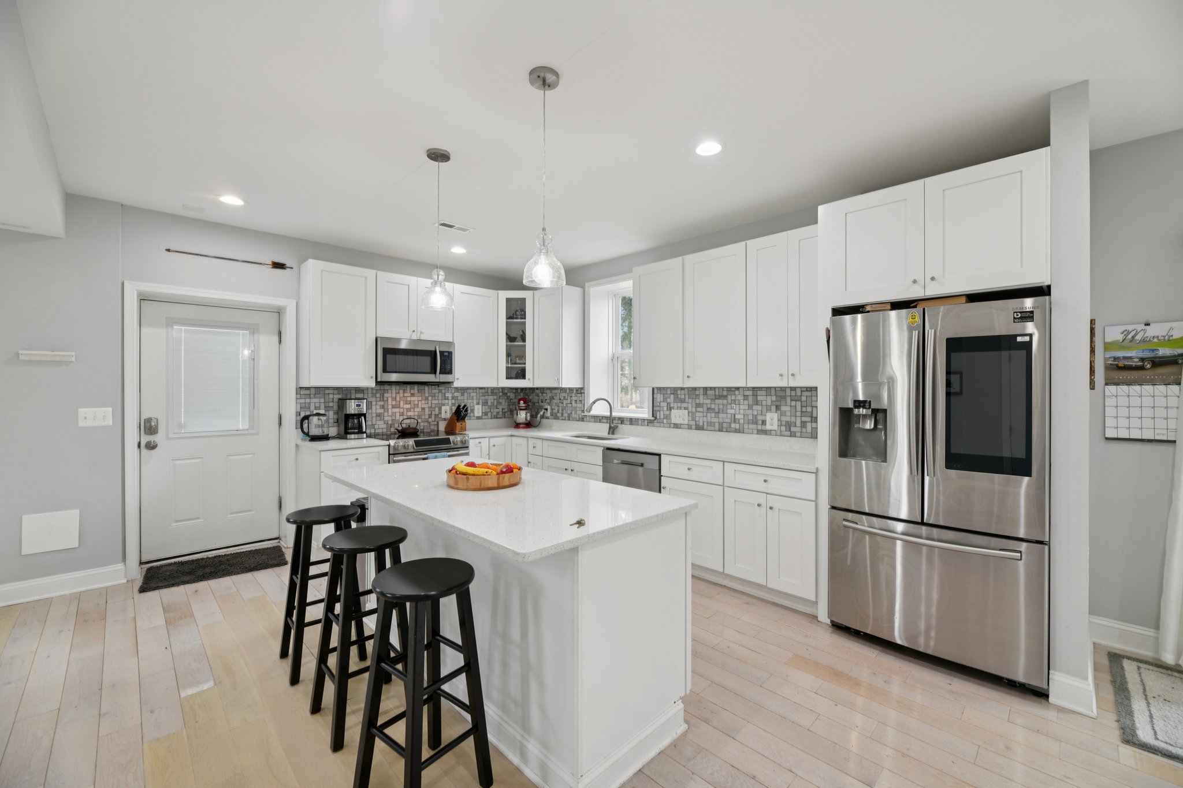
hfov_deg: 104.3
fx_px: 460
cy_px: 394
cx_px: 592
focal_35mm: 14
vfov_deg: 81.2
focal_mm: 14
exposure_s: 1/15
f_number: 8
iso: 250
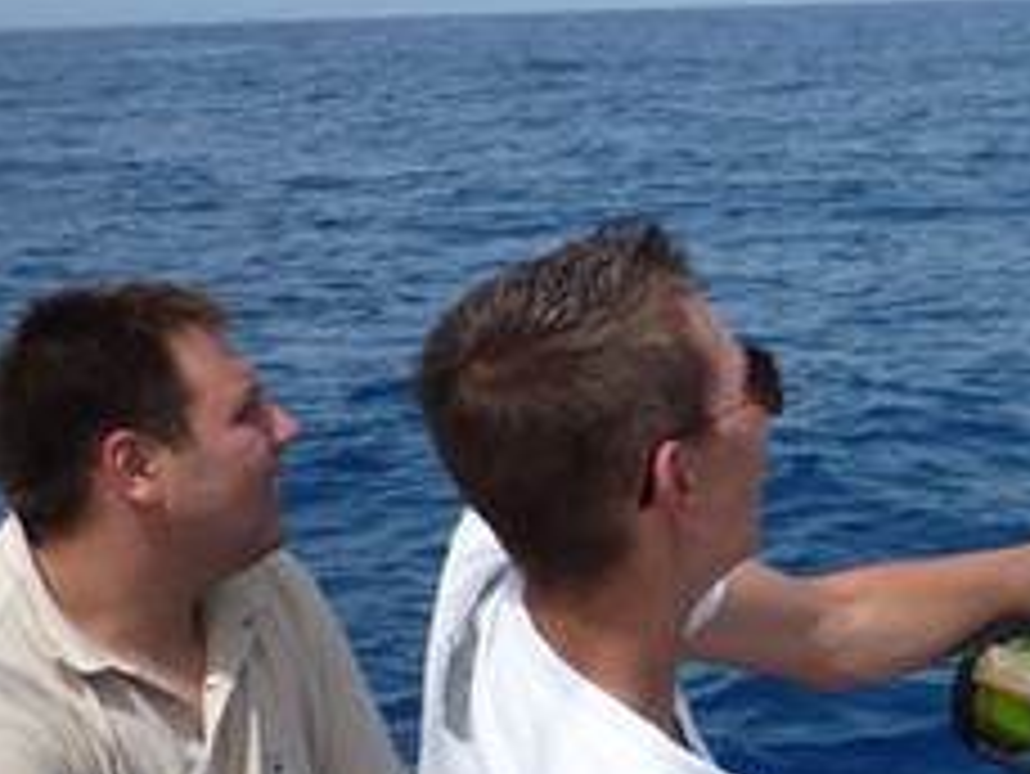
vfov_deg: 19.2
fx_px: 2292
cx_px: 1048
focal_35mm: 77
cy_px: 387
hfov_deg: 24.1
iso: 100
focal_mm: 4.9
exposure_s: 1/1000
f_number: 3.3
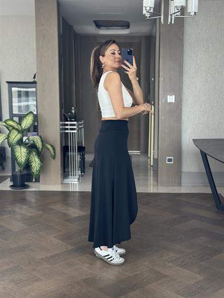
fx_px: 414
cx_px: 112
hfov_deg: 30.3
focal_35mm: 48
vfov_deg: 39.6
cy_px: 149
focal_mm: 6.86
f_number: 1.78
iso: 125
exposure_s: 1/102
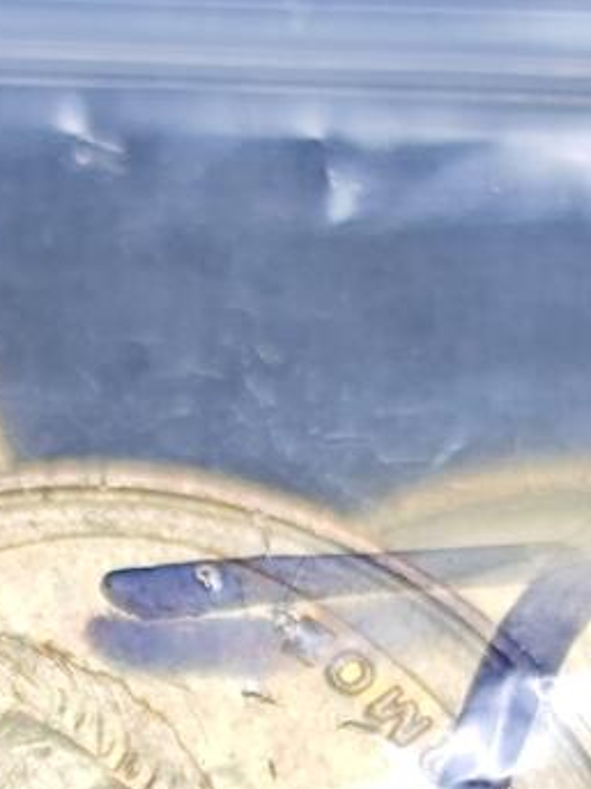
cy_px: 1440
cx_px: 46
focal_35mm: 257
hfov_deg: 5.8
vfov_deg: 7.5
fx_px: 5854
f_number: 1.6
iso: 80
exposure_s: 1/76.5
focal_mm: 5.84
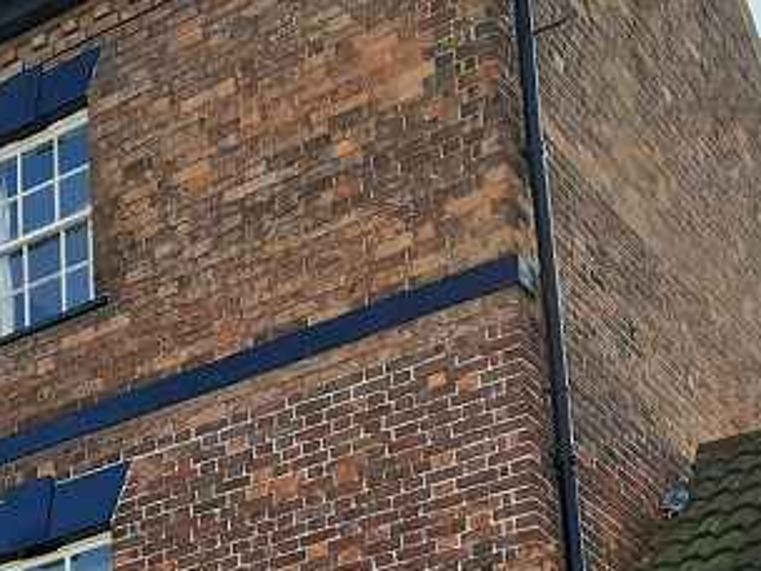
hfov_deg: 19.0
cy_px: 870
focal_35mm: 94
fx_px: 2067
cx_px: -288
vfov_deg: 14.6
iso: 40
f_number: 1.7
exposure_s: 1/442
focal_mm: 3.92
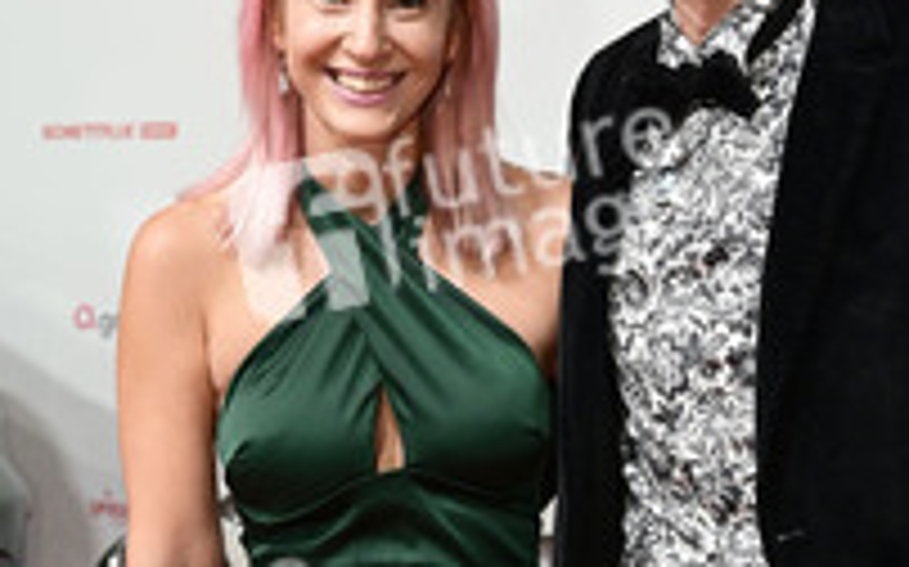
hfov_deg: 20.9
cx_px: 590
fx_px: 2451
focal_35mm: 99
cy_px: 441
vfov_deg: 13.1
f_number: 5
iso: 1600
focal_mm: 49
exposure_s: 1/200
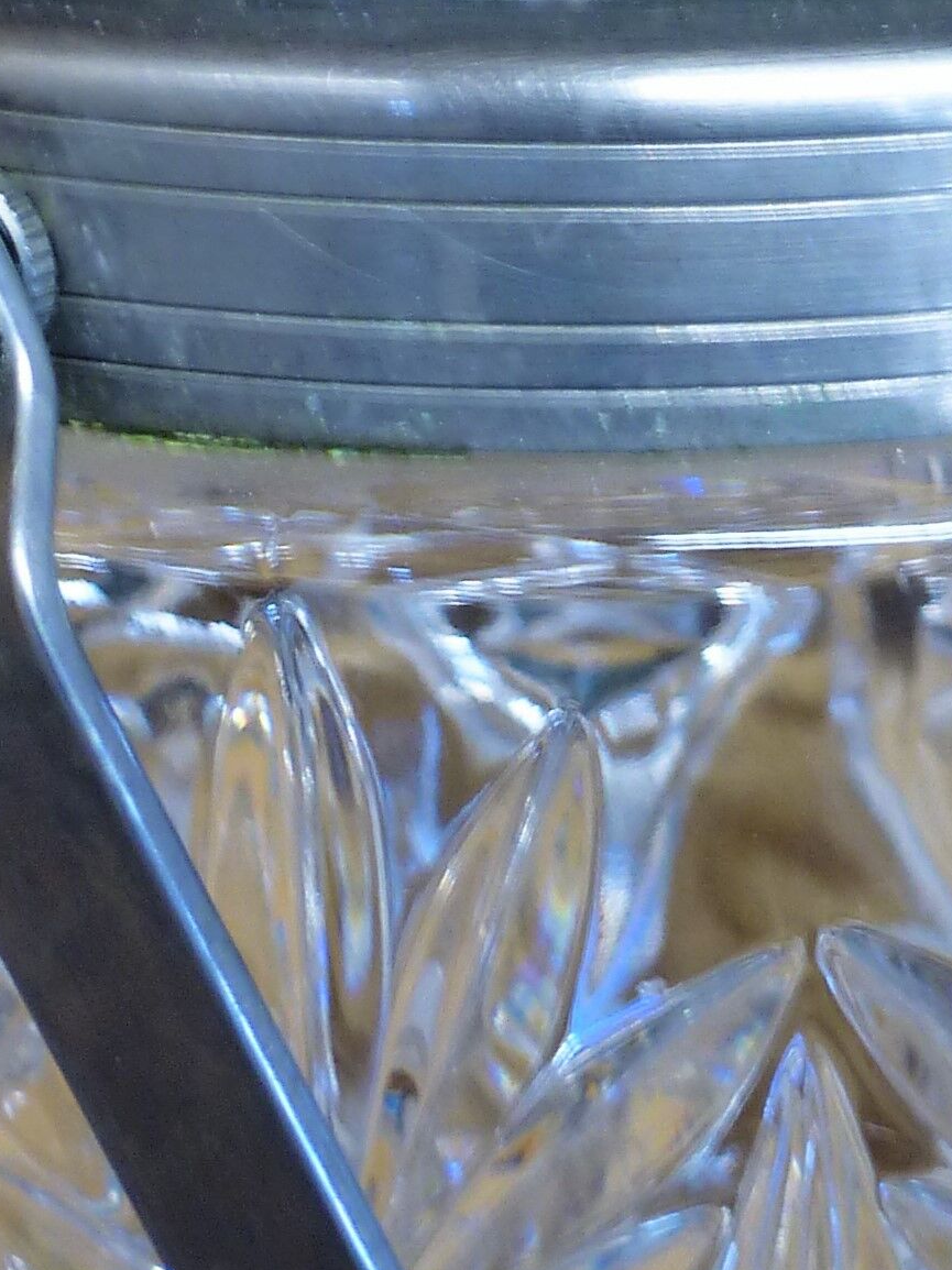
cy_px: 559
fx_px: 3815
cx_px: 814
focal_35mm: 104
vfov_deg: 18.9
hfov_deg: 14.1
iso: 125
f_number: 2.8
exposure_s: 1/8
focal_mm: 5.4
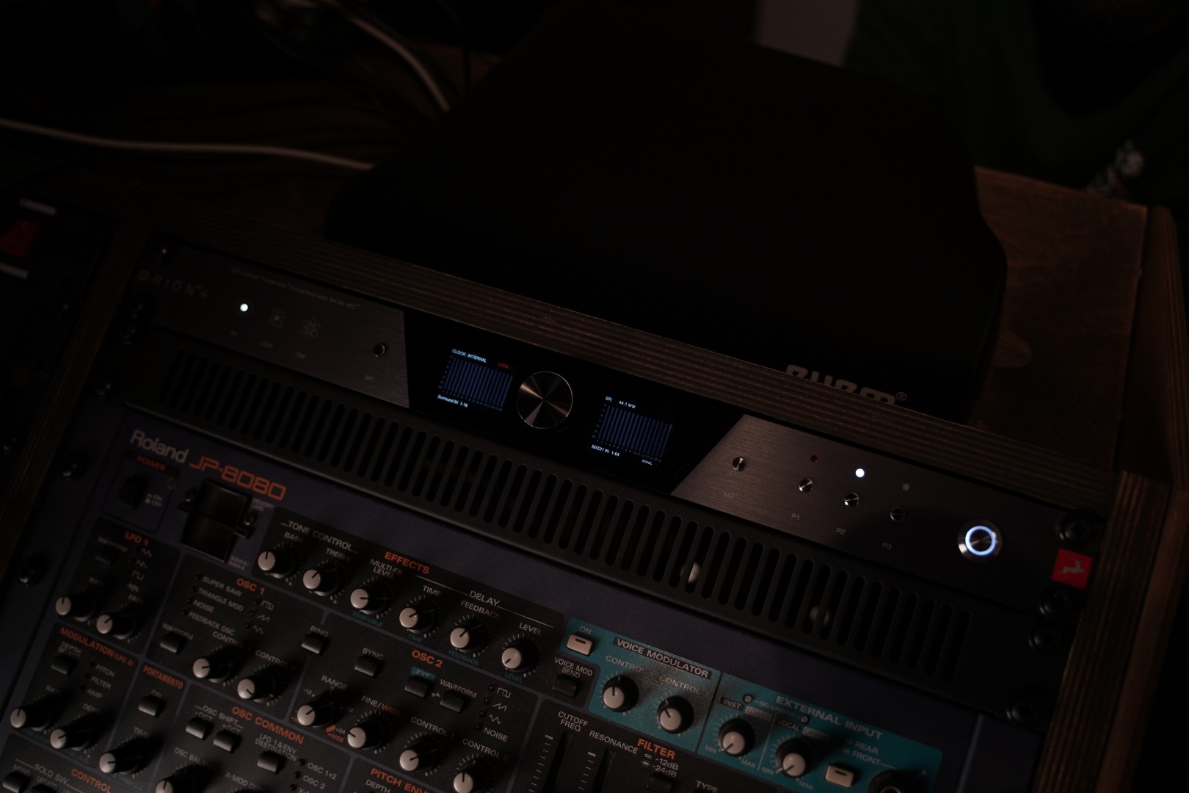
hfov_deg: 63.7
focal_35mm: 29
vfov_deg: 45.0
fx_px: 958
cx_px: 594
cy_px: 396
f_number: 2.8
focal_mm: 29
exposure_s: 1/125
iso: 400
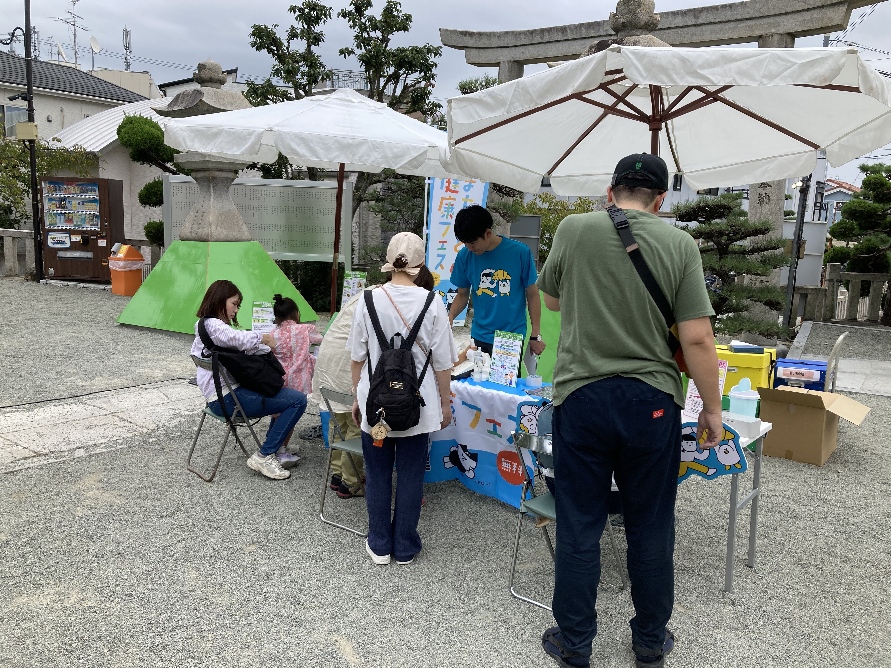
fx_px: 721
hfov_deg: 63.4
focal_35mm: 28
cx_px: 446
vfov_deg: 49.7
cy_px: 334
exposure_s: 1/676
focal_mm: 3.99
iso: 20
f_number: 1.8
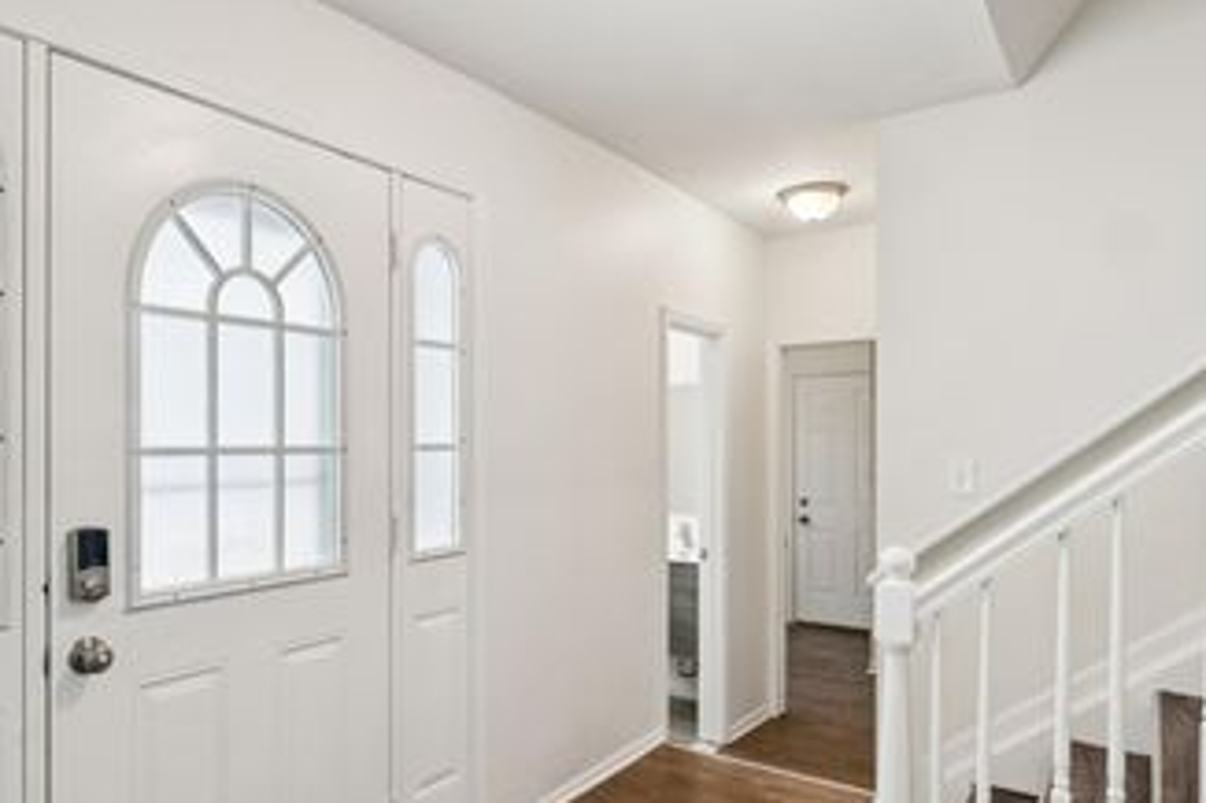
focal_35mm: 24
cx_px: 503
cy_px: 483
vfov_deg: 52.0
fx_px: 816
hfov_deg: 72.4
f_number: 13
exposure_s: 1/3.33
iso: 400
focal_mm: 15.9
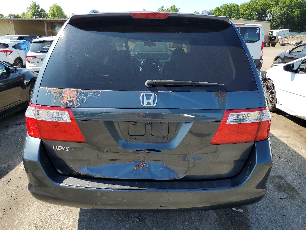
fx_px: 239
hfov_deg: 65.3
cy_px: 111
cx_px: 149
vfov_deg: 51.4
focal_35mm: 27
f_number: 1.5
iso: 50
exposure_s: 1/1250
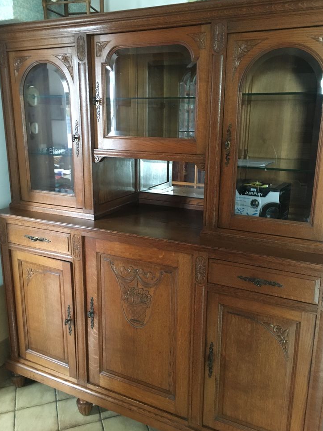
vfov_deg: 60.0
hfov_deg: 46.8
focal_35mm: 30
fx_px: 373
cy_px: 213
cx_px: 164
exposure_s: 1/17
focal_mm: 4.15
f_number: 2.2
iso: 250
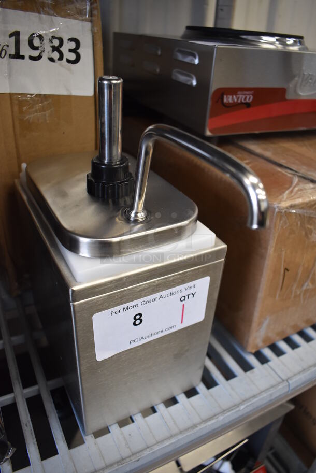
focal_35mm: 27
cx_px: 158
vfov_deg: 67.3
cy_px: 236
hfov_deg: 48.0
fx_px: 355
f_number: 3.5
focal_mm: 18
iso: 1100
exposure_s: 1/125
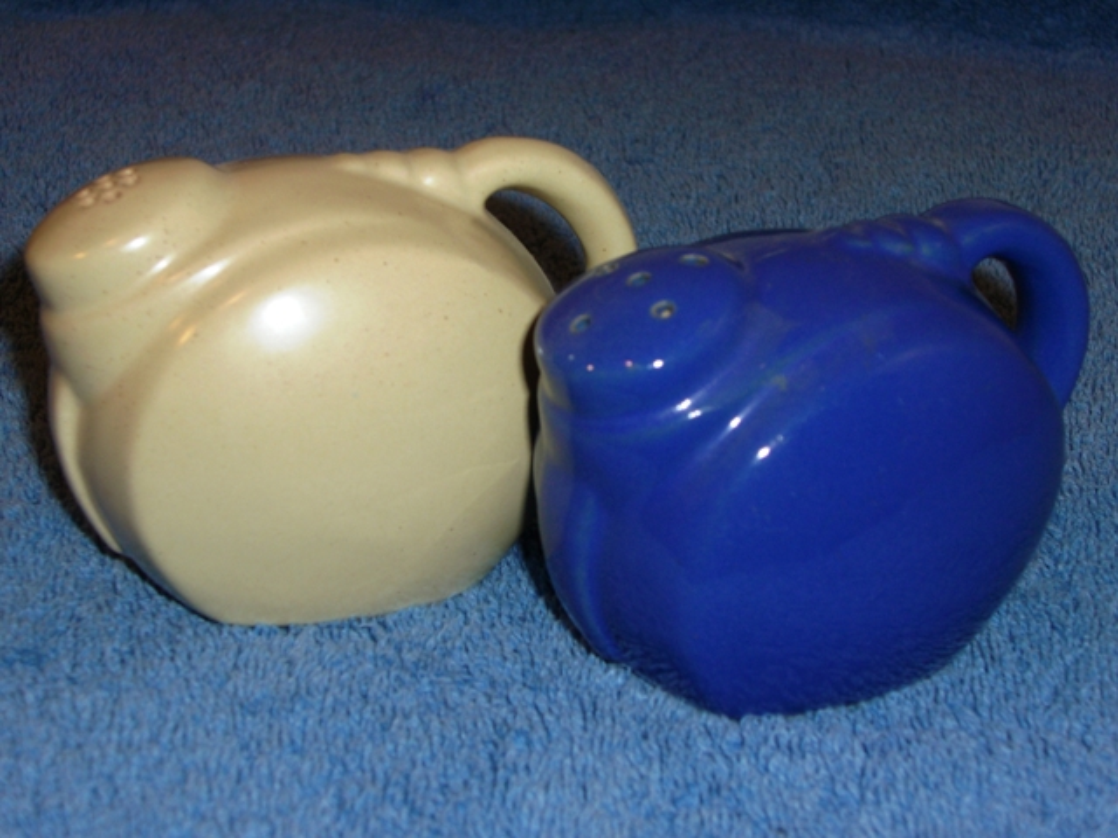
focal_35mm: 66
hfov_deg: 29.4
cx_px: 559
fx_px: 2132
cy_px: 419
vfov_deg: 22.3
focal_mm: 13.7
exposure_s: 1/30
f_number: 7.6
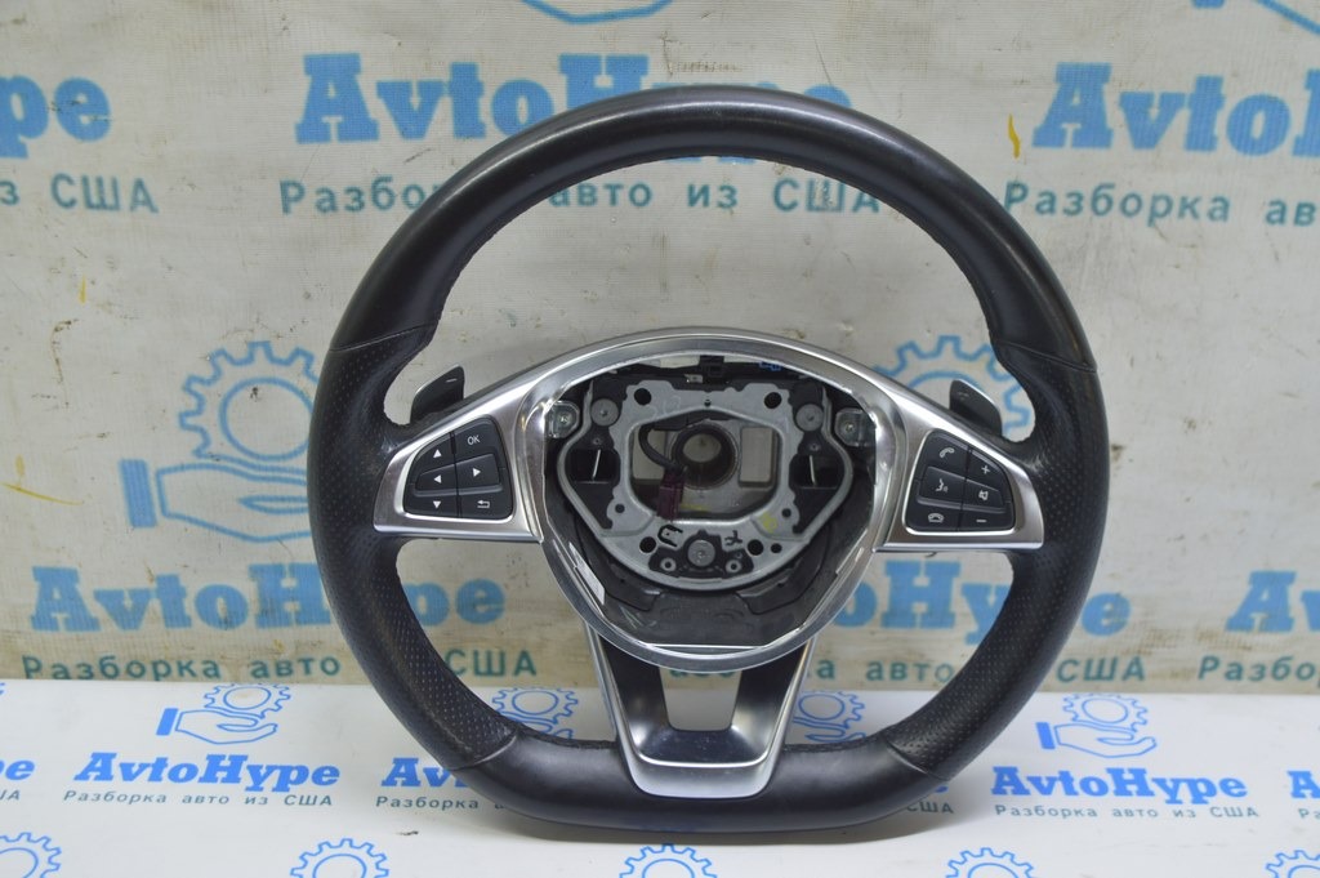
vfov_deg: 29.8
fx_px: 1649
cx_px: 660
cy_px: 439
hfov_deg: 43.6
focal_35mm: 45
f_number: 5.6
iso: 400
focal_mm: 30
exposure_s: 1/20
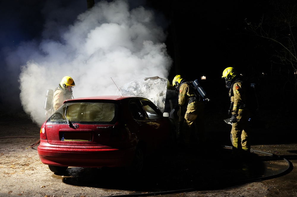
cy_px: 98
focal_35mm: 39
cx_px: 148
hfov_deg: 49.6
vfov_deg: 34.2
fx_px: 322
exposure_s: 1/25
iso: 2500
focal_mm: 39
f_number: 5.6
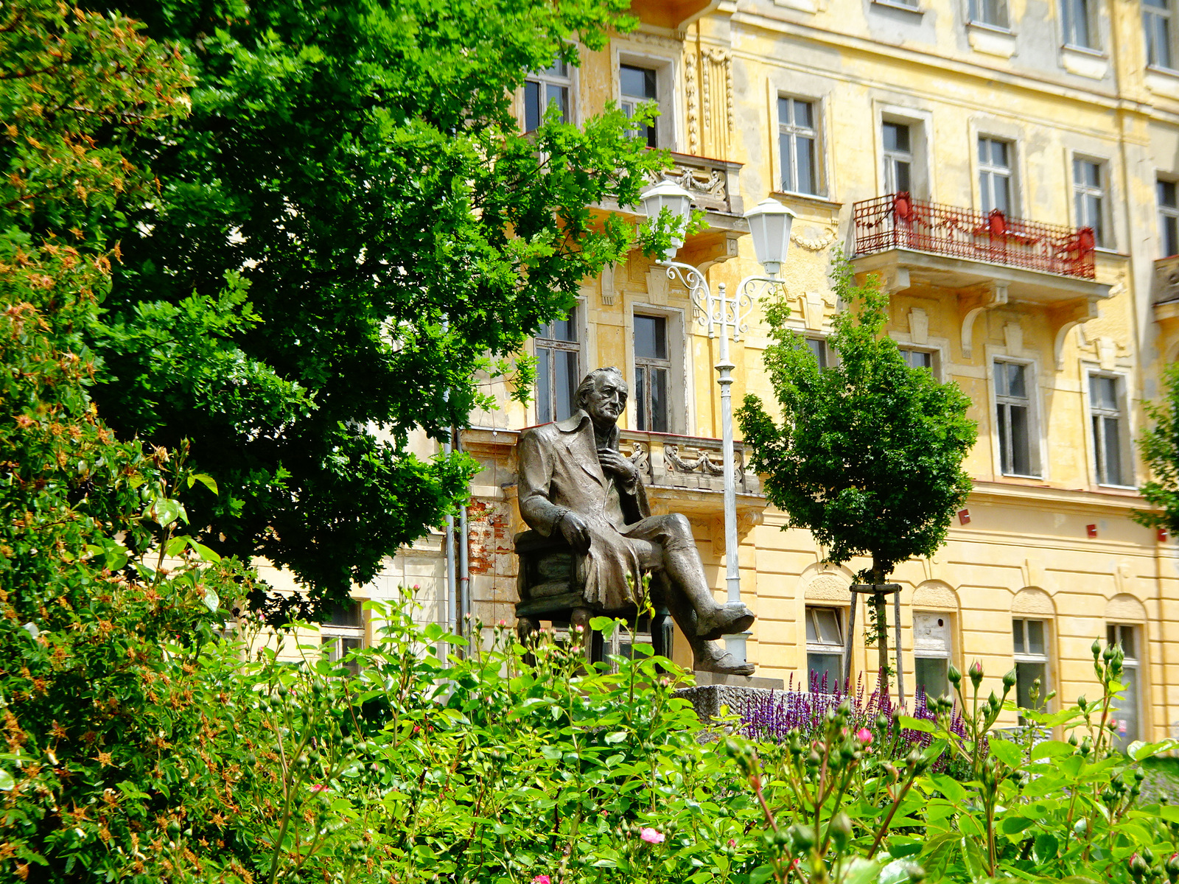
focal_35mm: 90
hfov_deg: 21.8
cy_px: 442
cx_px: 590
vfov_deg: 16.4
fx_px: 3065
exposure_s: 1/320
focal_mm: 15.45
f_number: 5
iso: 80
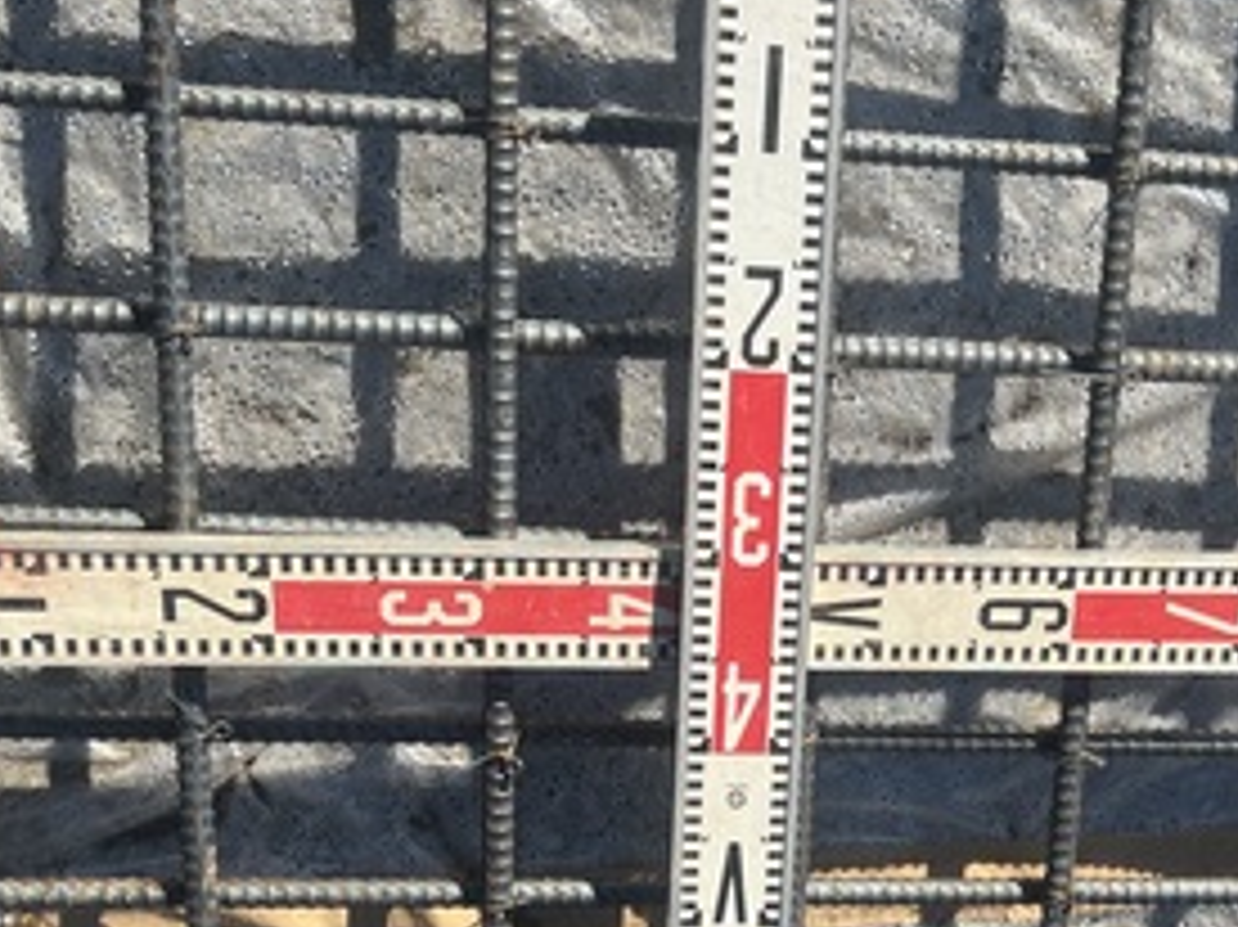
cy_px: 848
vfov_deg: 20.3
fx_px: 2538
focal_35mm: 71
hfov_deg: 26.7
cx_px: 1062
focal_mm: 5.7
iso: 50
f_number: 1.5
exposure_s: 1/2915
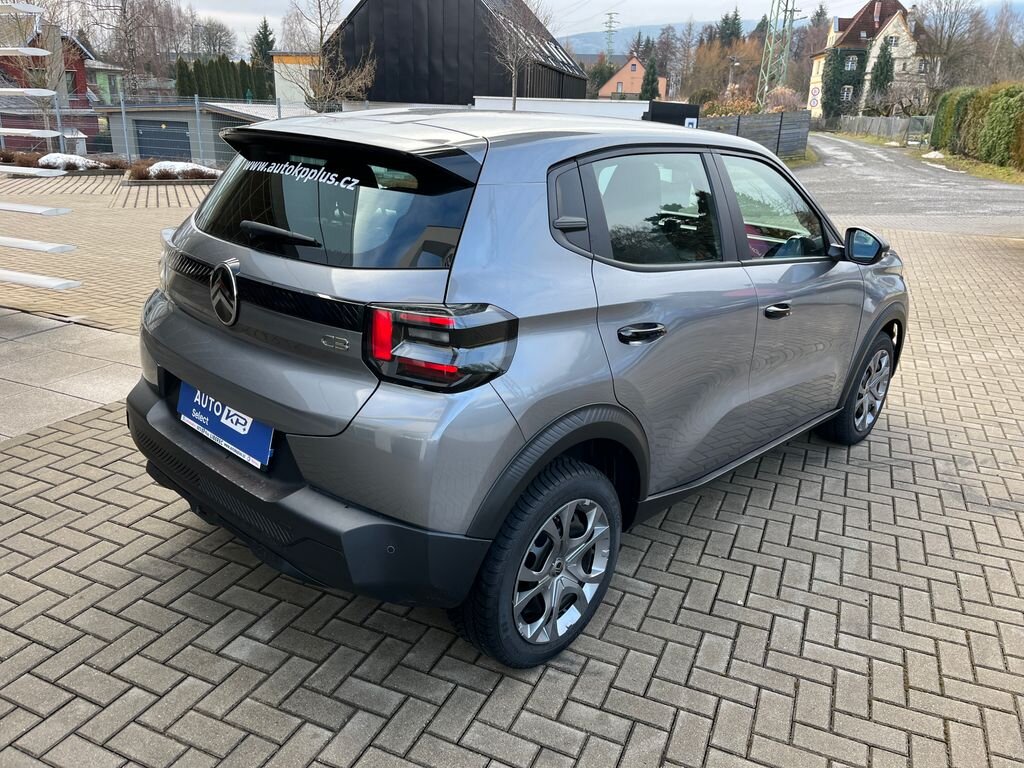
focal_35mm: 26
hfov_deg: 67.3
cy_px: 384
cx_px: 512
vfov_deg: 53.1
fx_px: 769
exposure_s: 1/275
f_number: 1.6
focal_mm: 5.1
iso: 40
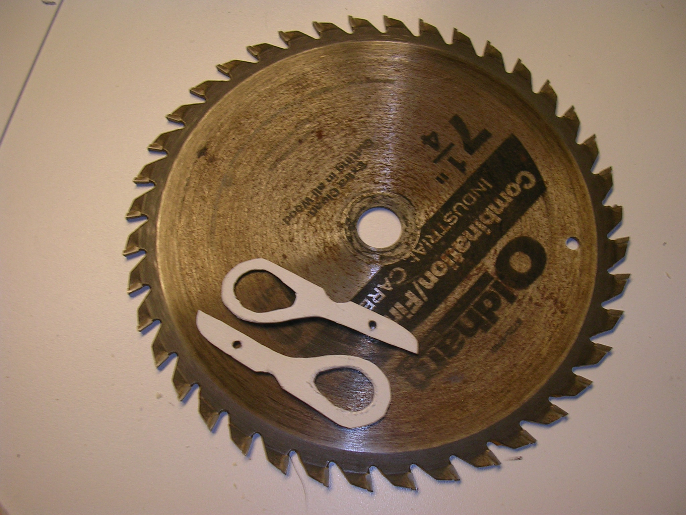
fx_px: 753
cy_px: 258
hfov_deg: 49.0
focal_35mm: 38
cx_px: 343
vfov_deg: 37.7
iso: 50
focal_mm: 5.8
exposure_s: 1/30
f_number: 2.8
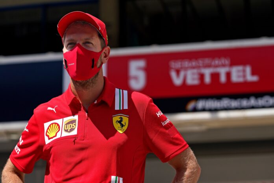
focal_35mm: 90
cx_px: 137
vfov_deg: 15.2
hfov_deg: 22.6
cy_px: 92
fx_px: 685
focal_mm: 90
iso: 160
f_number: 4
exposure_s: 1/2000
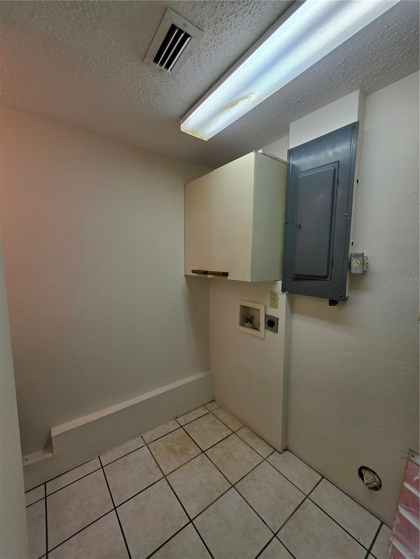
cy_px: 280
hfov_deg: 89.9
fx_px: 210
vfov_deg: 106.2
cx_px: 210
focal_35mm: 13
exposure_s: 1/120
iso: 64
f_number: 1.9
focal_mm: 2.2
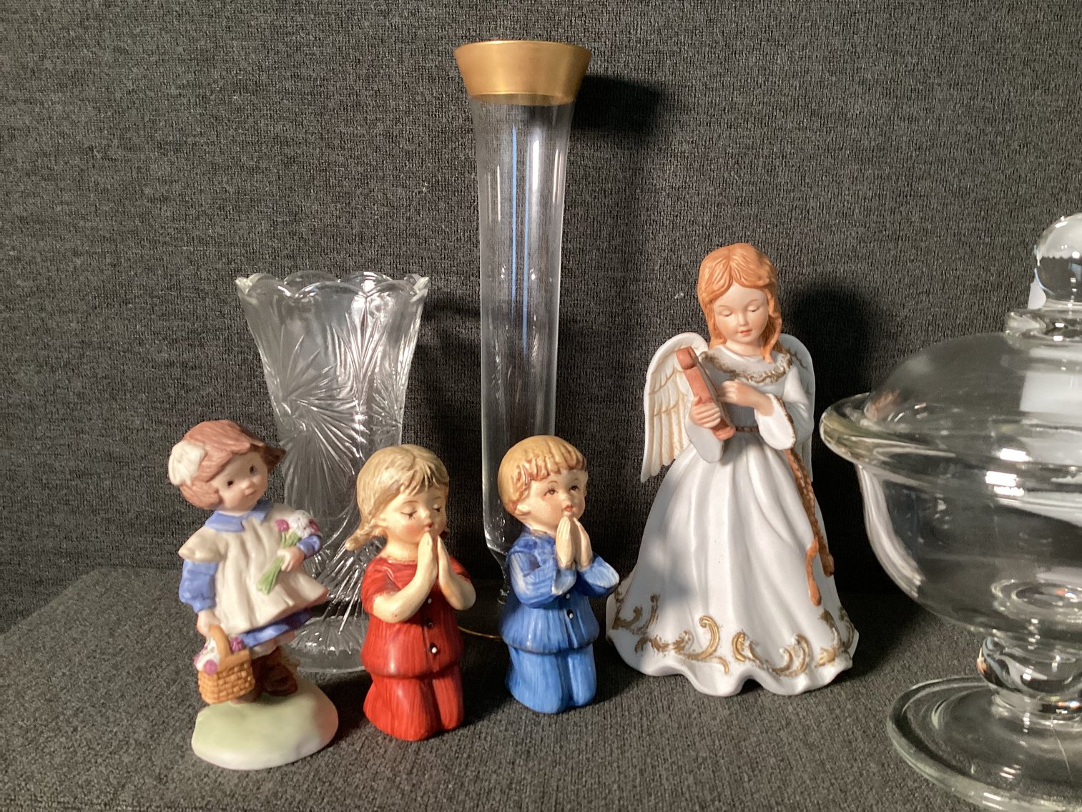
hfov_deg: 58.3
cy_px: 406
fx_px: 969
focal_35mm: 31
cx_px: 541
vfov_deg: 45.4
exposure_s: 1/60
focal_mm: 3.3
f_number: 2.4
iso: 200
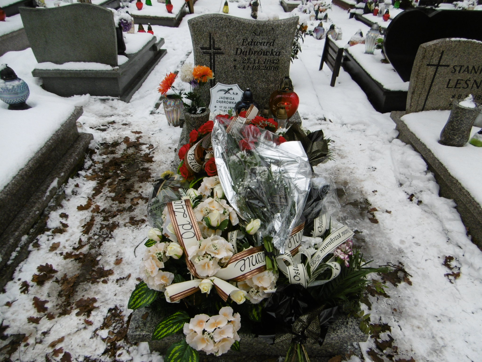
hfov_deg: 71.6
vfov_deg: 56.8
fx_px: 334
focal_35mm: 24
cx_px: 241
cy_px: 181
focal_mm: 4.3
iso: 100
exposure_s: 1/400
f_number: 3.1
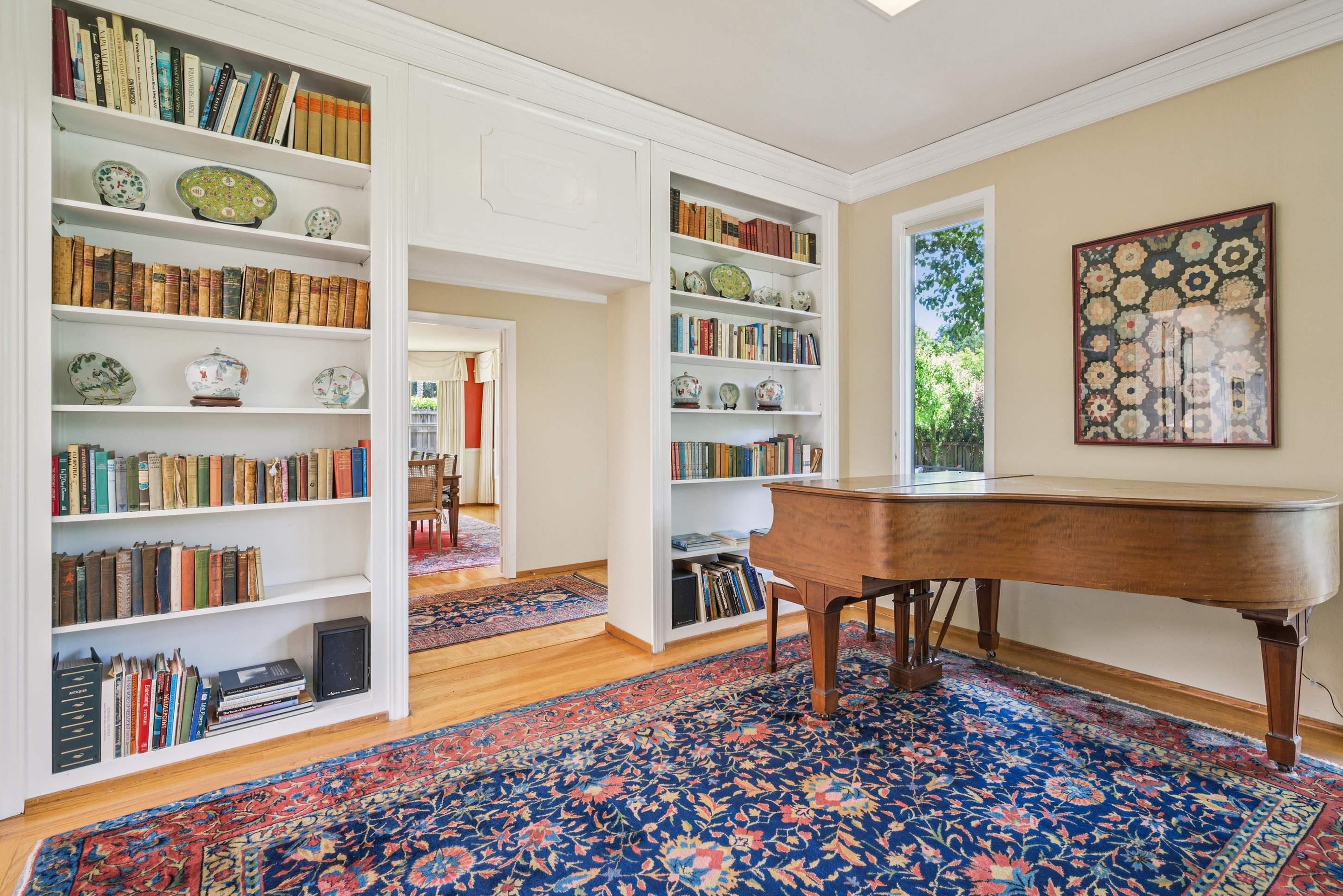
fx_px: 654
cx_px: 709
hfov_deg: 91.4
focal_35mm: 18
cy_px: 433
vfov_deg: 68.8
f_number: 9
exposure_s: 1/8
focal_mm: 16.5
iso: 400
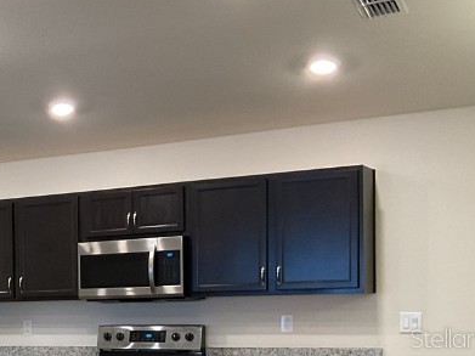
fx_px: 1043
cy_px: 338
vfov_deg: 19.0
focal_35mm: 76
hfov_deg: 23.4
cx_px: -97
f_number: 1.8
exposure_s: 1/60
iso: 125
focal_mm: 3
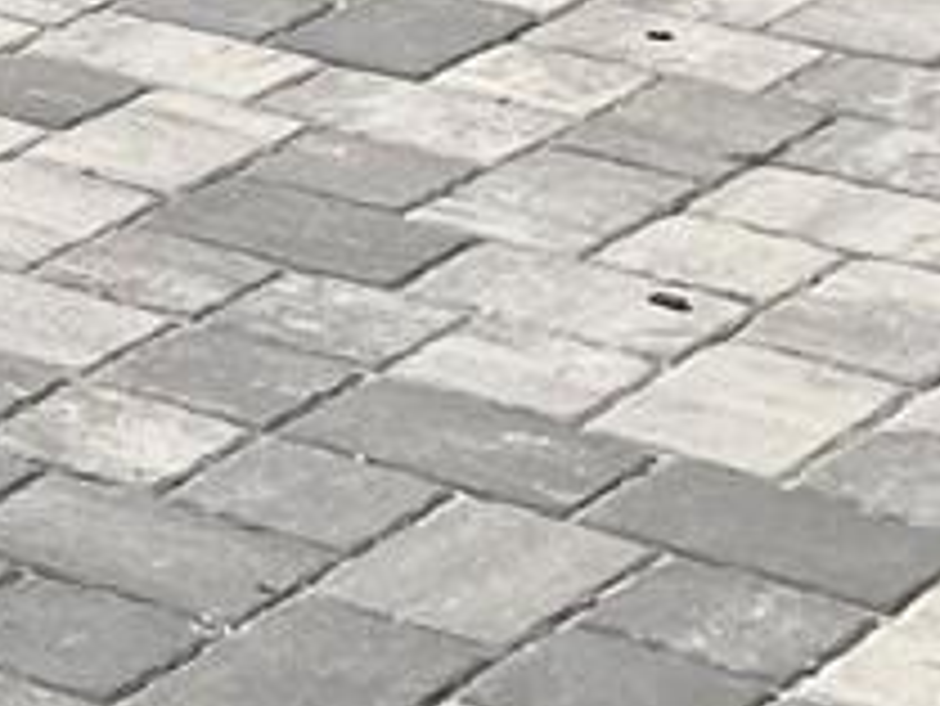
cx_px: -1106
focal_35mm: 199
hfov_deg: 9.2
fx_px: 5407
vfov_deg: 7.0
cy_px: -1021
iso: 32
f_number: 1.6
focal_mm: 4.2
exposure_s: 1/7299
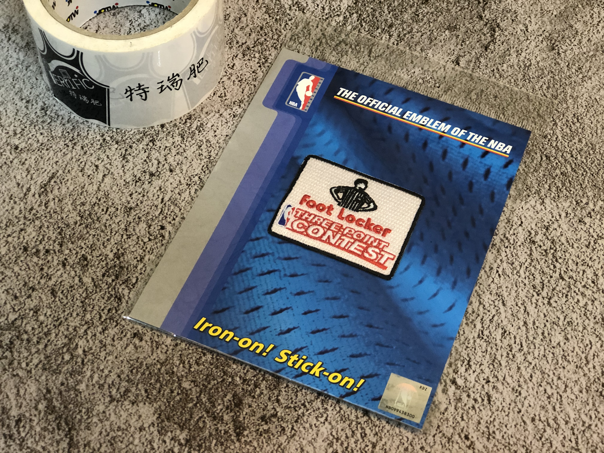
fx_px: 995
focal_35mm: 57
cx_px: 302
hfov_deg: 33.8
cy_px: 226
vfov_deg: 25.7
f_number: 2.8
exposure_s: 1/30
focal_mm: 6.6
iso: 320
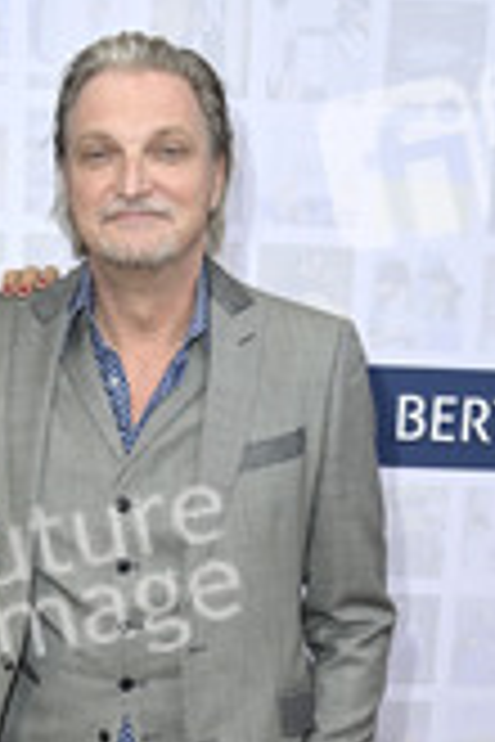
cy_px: 818
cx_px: 140
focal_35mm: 75
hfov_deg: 18.1
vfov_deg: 25.1
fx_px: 1547
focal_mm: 31
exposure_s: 1/200
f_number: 7.1
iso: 640
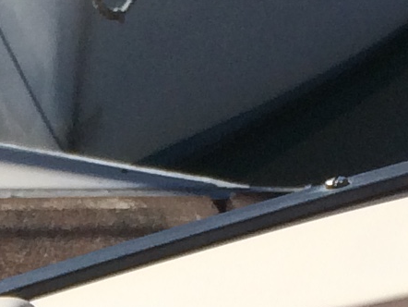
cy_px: 875
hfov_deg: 9.0
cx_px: -240
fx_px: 2524
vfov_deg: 6.4
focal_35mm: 214
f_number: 2.2
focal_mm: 4.15
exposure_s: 1/3165
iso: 32
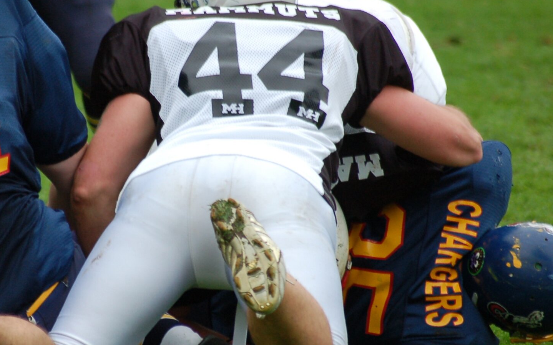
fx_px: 8439
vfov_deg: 2.3
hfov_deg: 3.8
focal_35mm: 560
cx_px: 191
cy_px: 183
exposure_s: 1/500
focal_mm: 240
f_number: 5.3
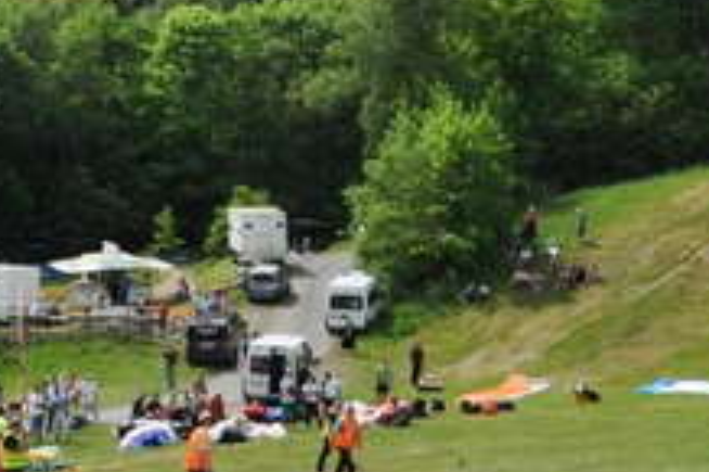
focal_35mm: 98
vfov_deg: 13.9
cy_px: 208
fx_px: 1929
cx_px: 537
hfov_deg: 20.7
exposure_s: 1/320
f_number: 9
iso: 200
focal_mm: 18
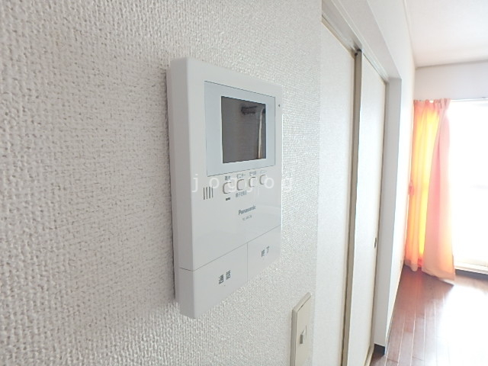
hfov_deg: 79.0
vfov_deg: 63.4
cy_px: 183
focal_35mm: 21
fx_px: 296
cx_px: 244
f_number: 3.5
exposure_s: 1/30
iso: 200
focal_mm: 3.7
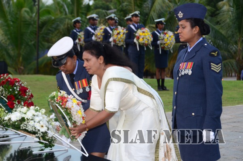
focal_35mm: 98
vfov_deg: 14.0
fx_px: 657
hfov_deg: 21.0
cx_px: 122
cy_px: 80
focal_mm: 65
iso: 400
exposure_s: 1/80
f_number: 5.6
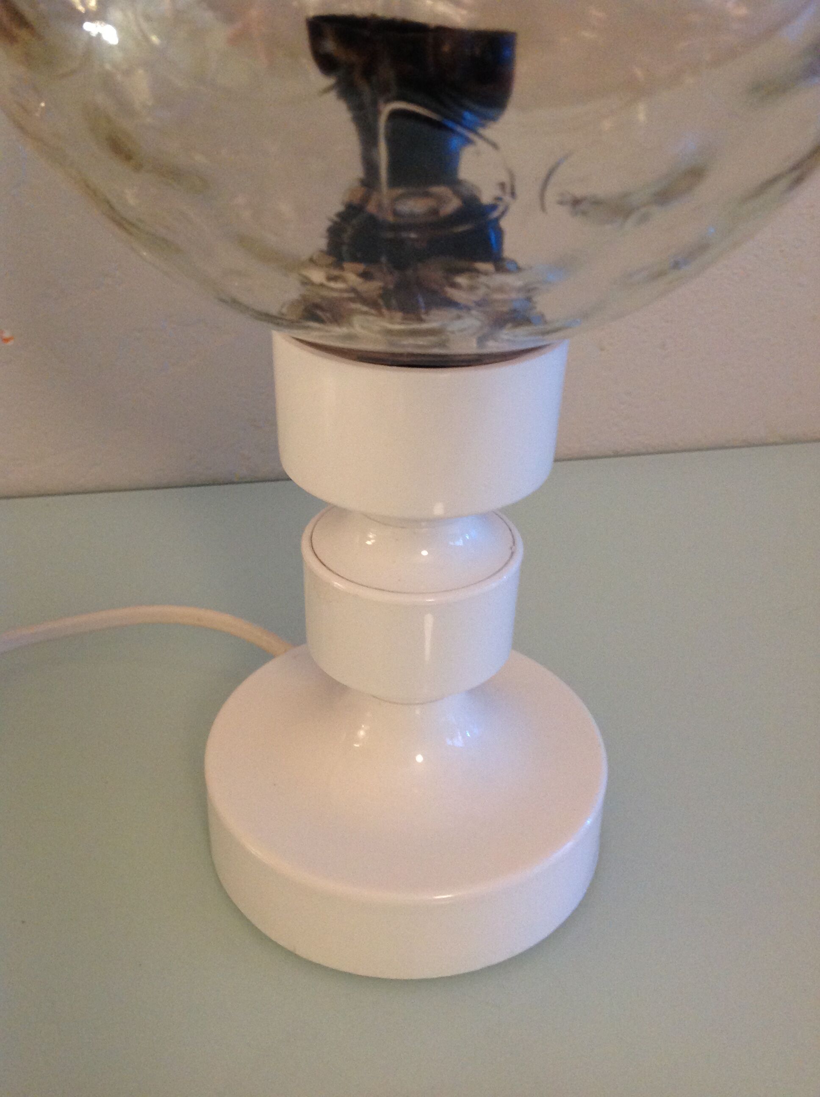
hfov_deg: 40.6
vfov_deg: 52.7
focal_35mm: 35
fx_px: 1108
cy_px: 548
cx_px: 410
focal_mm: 4.28
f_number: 2.4
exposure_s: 1/17
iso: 250
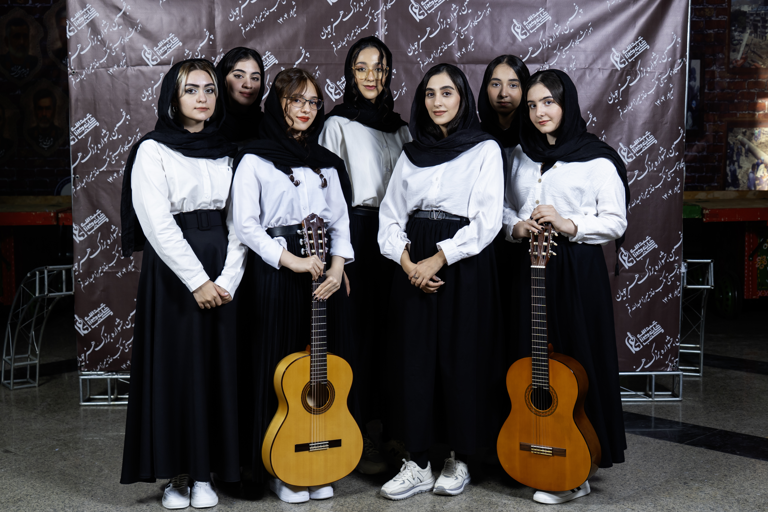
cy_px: 256
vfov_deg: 32.6
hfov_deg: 47.4
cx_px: 384
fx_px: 875
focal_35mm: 41
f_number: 4
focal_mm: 41
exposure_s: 1/125
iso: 320
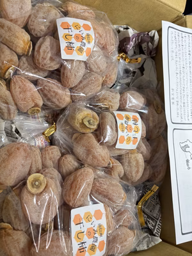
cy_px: 128
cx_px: 96
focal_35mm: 26
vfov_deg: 67.3
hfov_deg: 53.1
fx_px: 192
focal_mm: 5.96
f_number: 1.6
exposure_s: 1/100
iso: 64
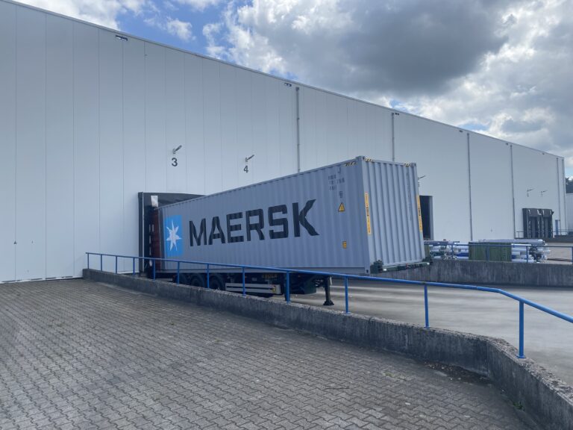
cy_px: 215
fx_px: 430
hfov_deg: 67.3
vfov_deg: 53.1
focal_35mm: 26
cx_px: 286
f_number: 1.8
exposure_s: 1/2141
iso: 32
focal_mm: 4.25
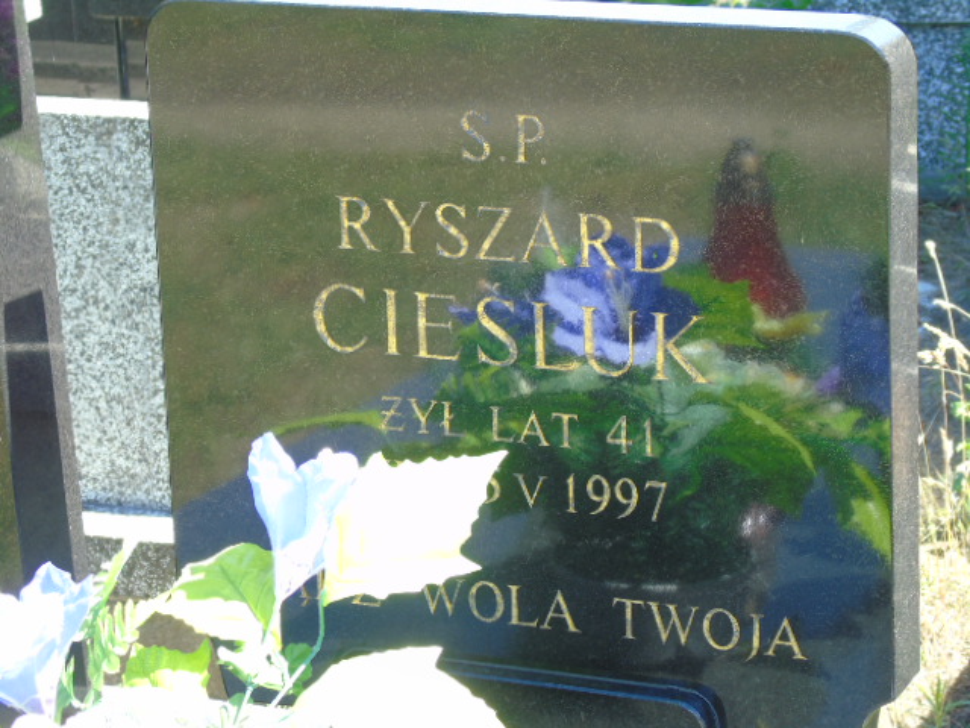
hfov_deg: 15.9
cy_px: 364
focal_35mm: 124
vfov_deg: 12.0
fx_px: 3475
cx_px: 485
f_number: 4.6
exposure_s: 1/50
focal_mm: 22
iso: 80
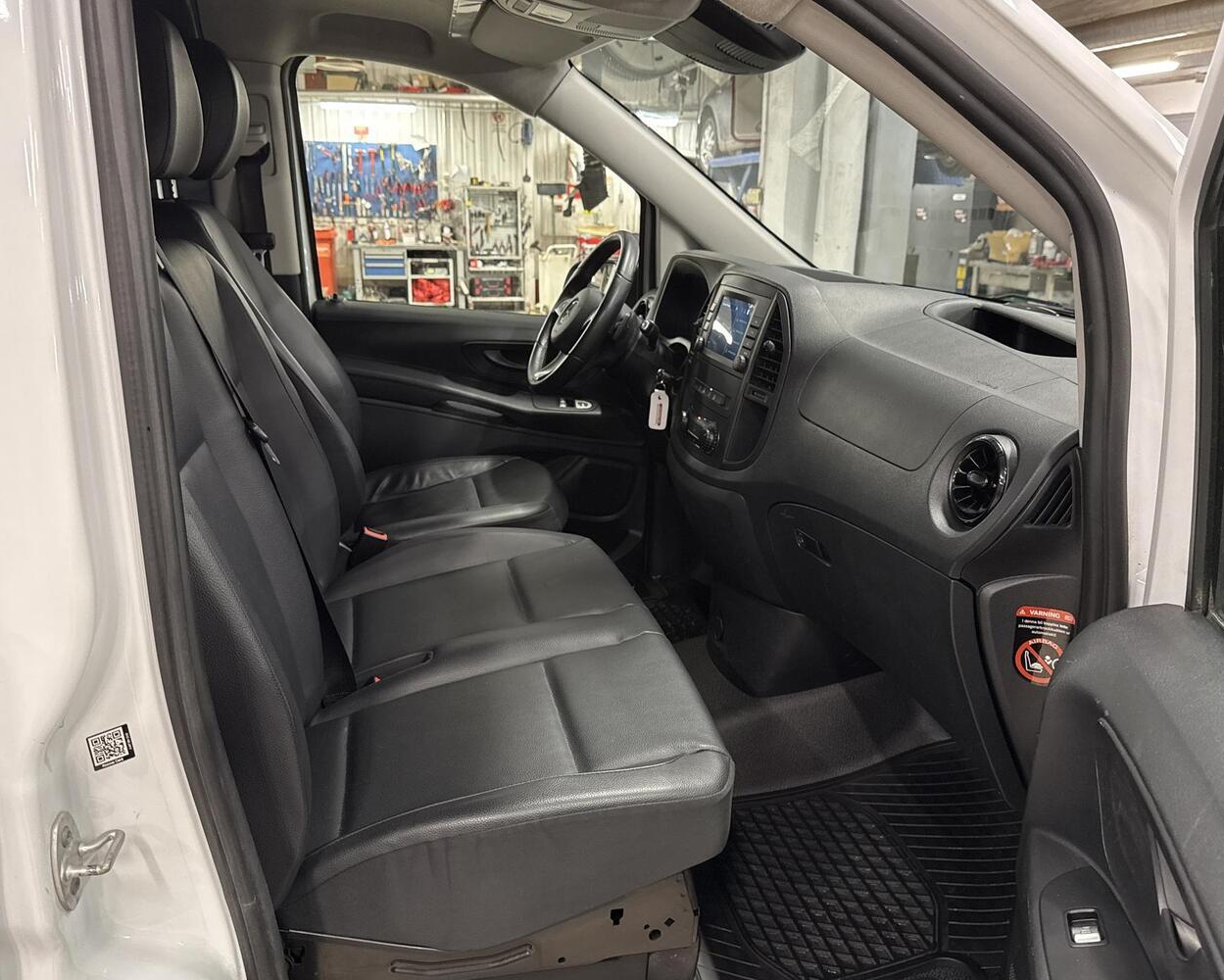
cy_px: 498
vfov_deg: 53.2
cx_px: 626
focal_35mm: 27
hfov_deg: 64.0
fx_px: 978
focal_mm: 6.76
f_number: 1.78
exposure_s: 1/50
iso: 320
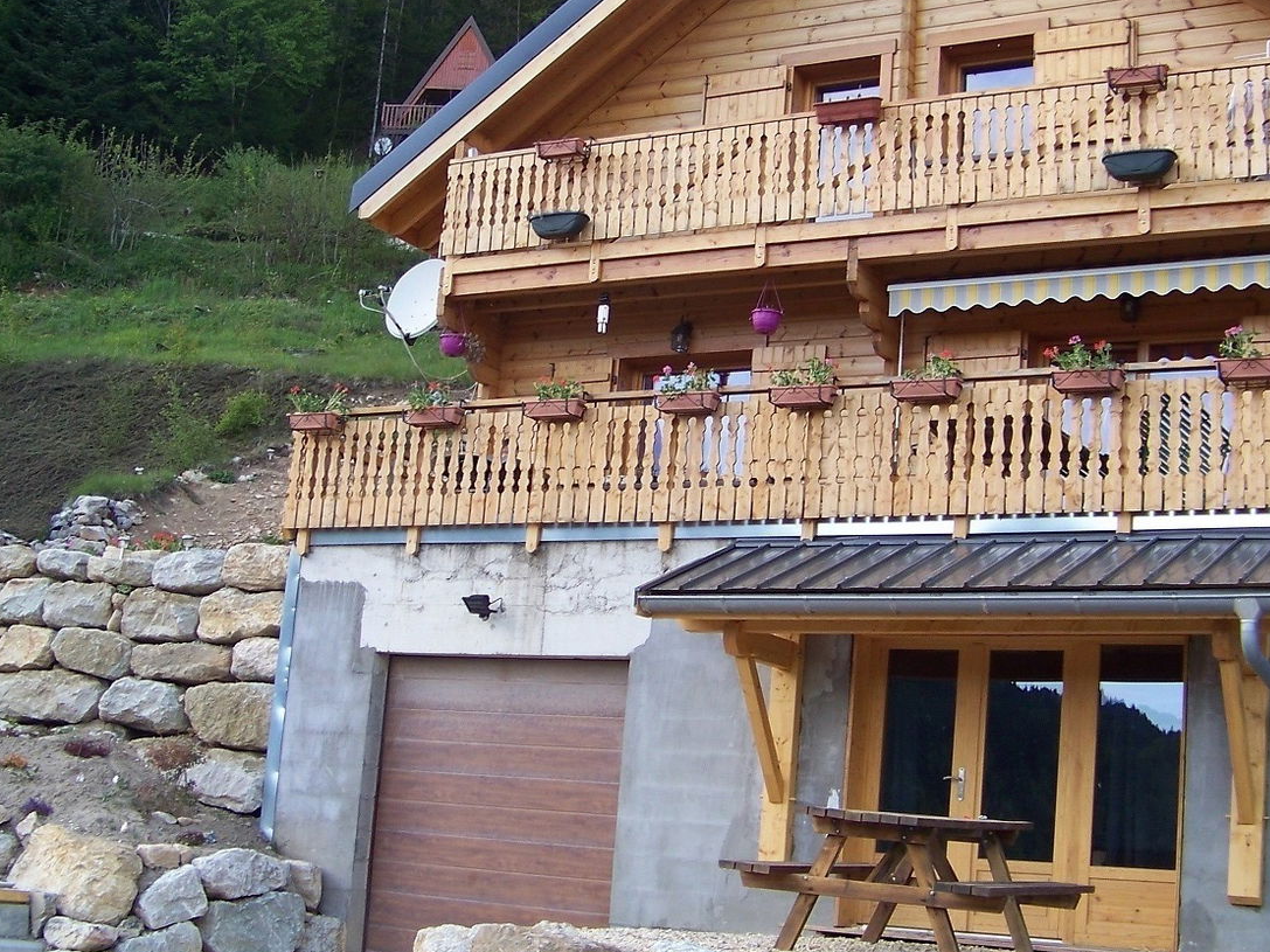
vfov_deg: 27.5
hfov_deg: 36.2
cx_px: 645
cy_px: 474
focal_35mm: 53
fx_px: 1944
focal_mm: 5.85
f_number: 2.8
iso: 66
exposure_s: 1/100
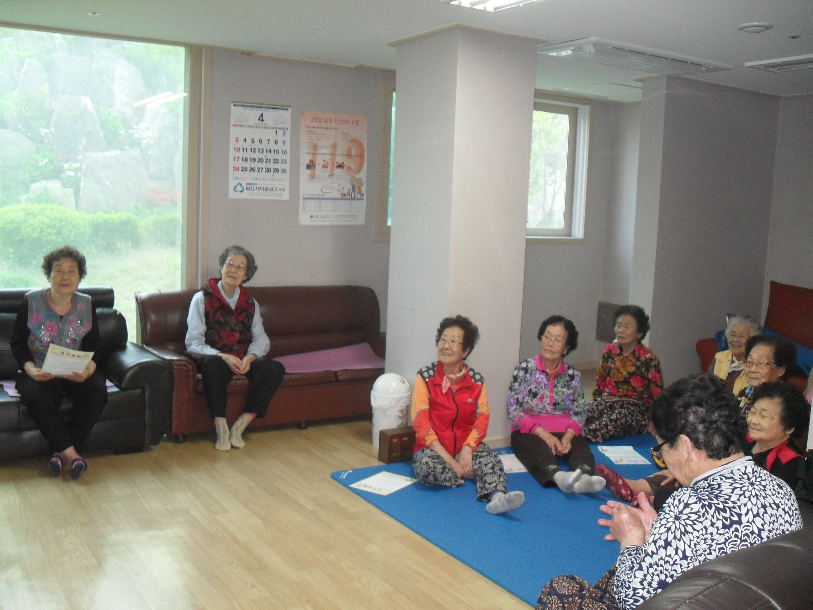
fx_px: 822
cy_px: 305
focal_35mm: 35
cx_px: 406
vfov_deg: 40.7
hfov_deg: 52.6
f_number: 2.8
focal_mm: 6.2
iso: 200
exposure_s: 1/45
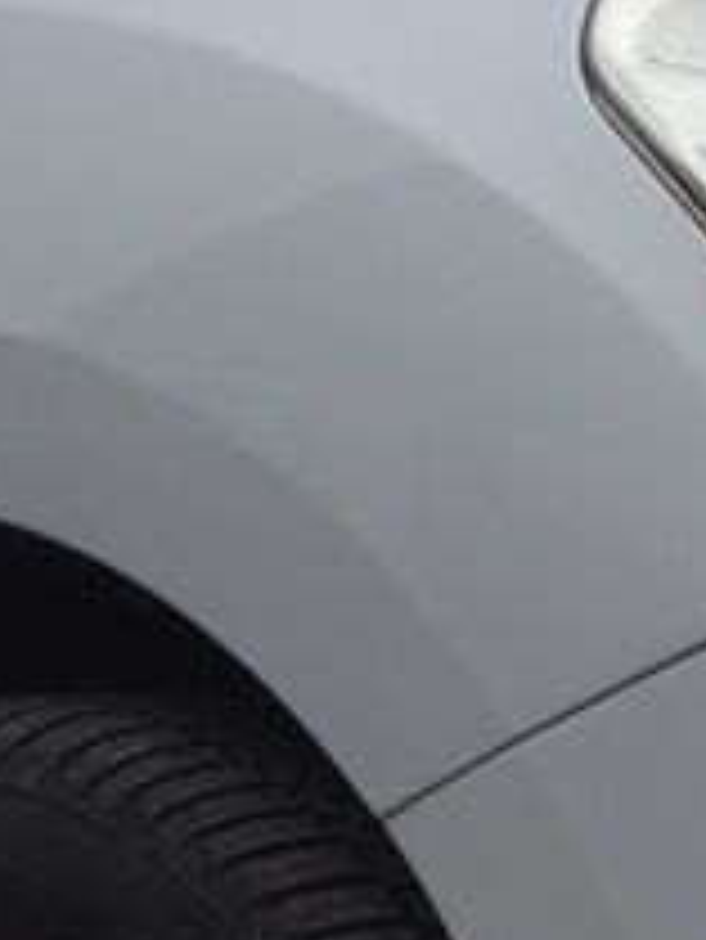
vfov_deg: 7.5
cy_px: 387
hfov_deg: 5.6
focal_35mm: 265
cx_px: 333
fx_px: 7199
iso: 100
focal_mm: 20
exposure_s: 1/250
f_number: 8
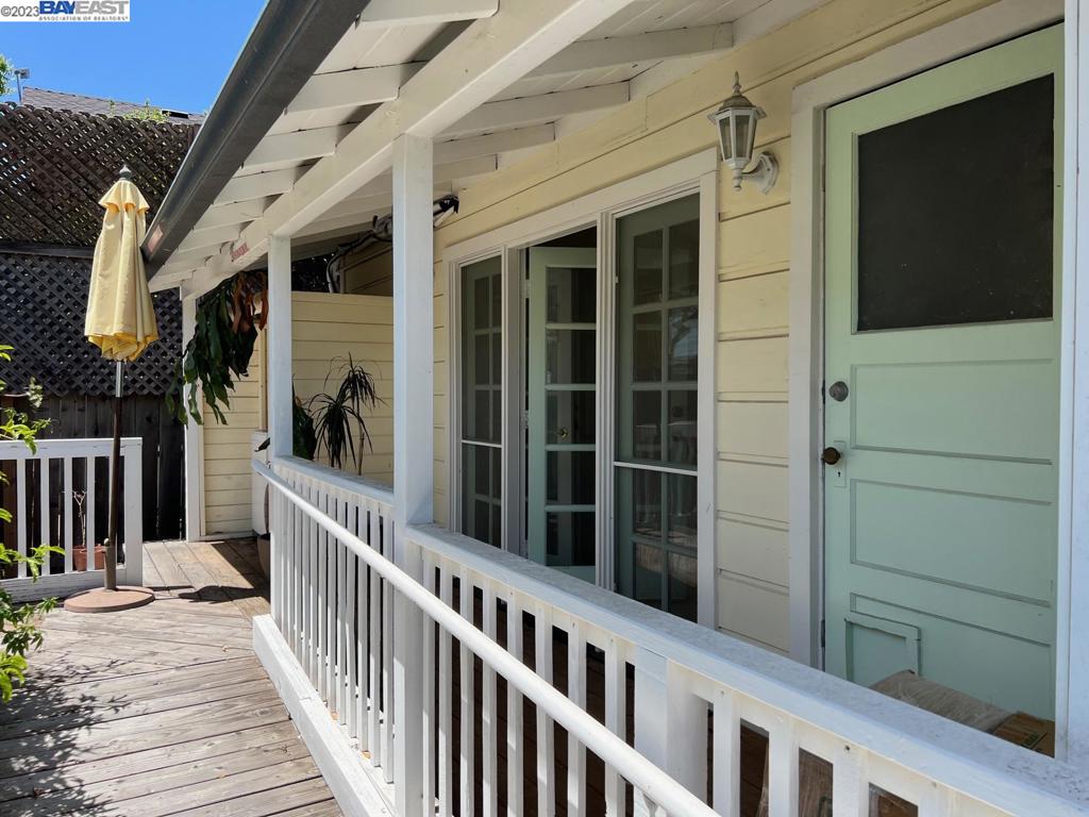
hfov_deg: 67.3
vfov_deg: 53.1
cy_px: 408
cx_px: 544
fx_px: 818
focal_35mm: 26
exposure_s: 1/1724
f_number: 1.5
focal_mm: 5.7
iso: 50
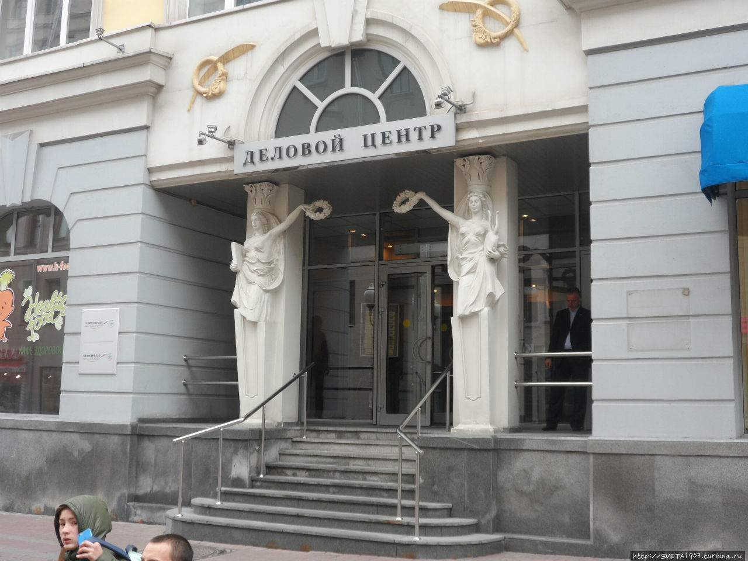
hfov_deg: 42.9
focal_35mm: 44
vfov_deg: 32.9
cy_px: 280
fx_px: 951
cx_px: 374
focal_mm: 8
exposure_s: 1/45
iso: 80
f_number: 3.9
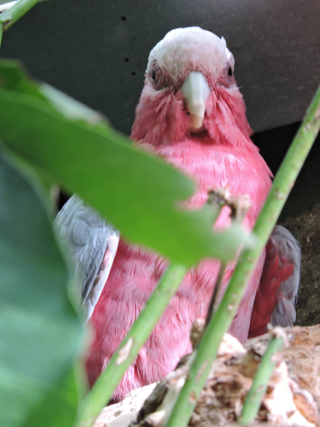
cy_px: 214
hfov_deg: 2.0
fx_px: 9244
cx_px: 160
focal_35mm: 750
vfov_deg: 2.6
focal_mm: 133.8
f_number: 5.1
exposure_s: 1/125
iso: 400
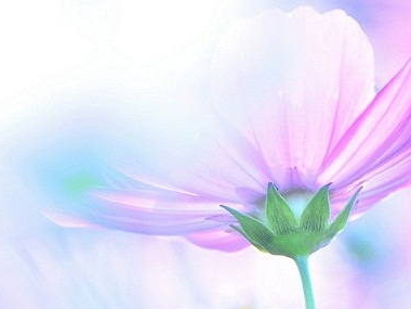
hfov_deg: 2.6
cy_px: 193
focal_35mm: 773
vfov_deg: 1.9
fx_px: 9178
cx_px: 160
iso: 200
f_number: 5.6
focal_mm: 240
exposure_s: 1/160
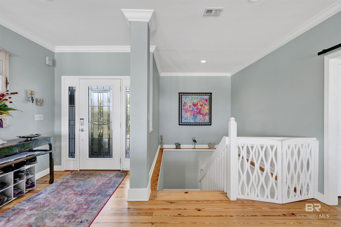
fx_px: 147
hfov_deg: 98.5
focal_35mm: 16
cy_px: 114
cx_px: 170
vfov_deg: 75.5
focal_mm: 15.5
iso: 400
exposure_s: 1/15
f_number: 11
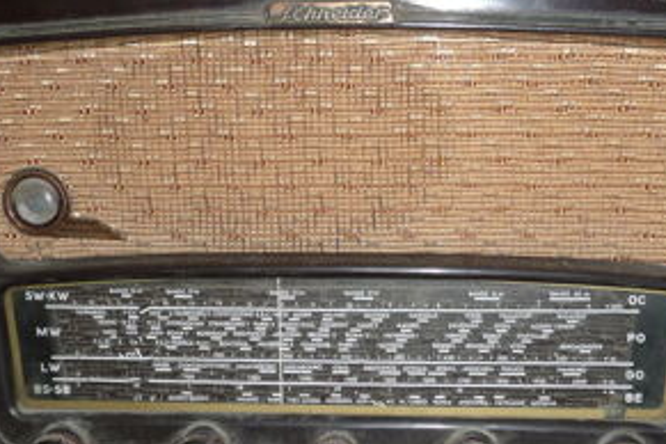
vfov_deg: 28.1
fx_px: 888
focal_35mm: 48
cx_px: 334
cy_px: 201
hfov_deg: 41.1
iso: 100
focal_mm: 4.6
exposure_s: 1/30
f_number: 3.3
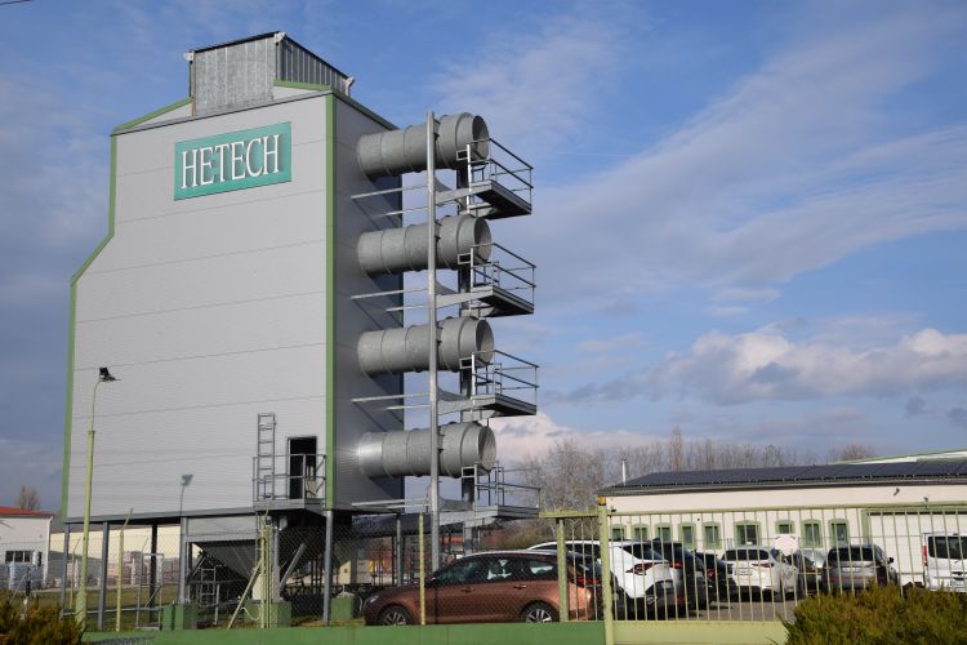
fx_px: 1249
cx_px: 484
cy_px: 322
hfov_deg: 42.3
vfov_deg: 28.9
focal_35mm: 46
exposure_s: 1/500
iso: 200
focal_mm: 31
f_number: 11
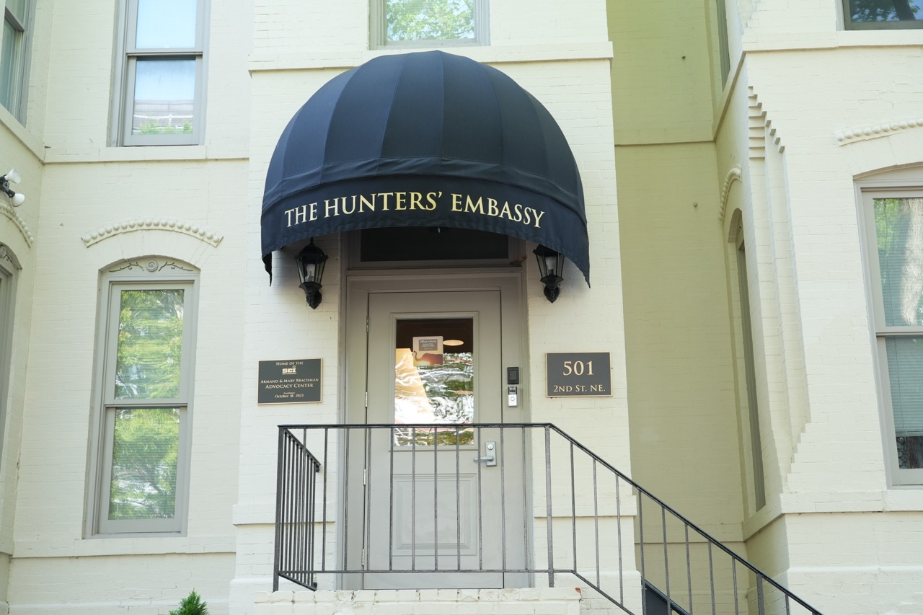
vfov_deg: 27.5
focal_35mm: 49
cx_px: 462
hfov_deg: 40.3
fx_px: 1256
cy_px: 308
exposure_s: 1/50
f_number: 7.1
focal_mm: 49
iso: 400
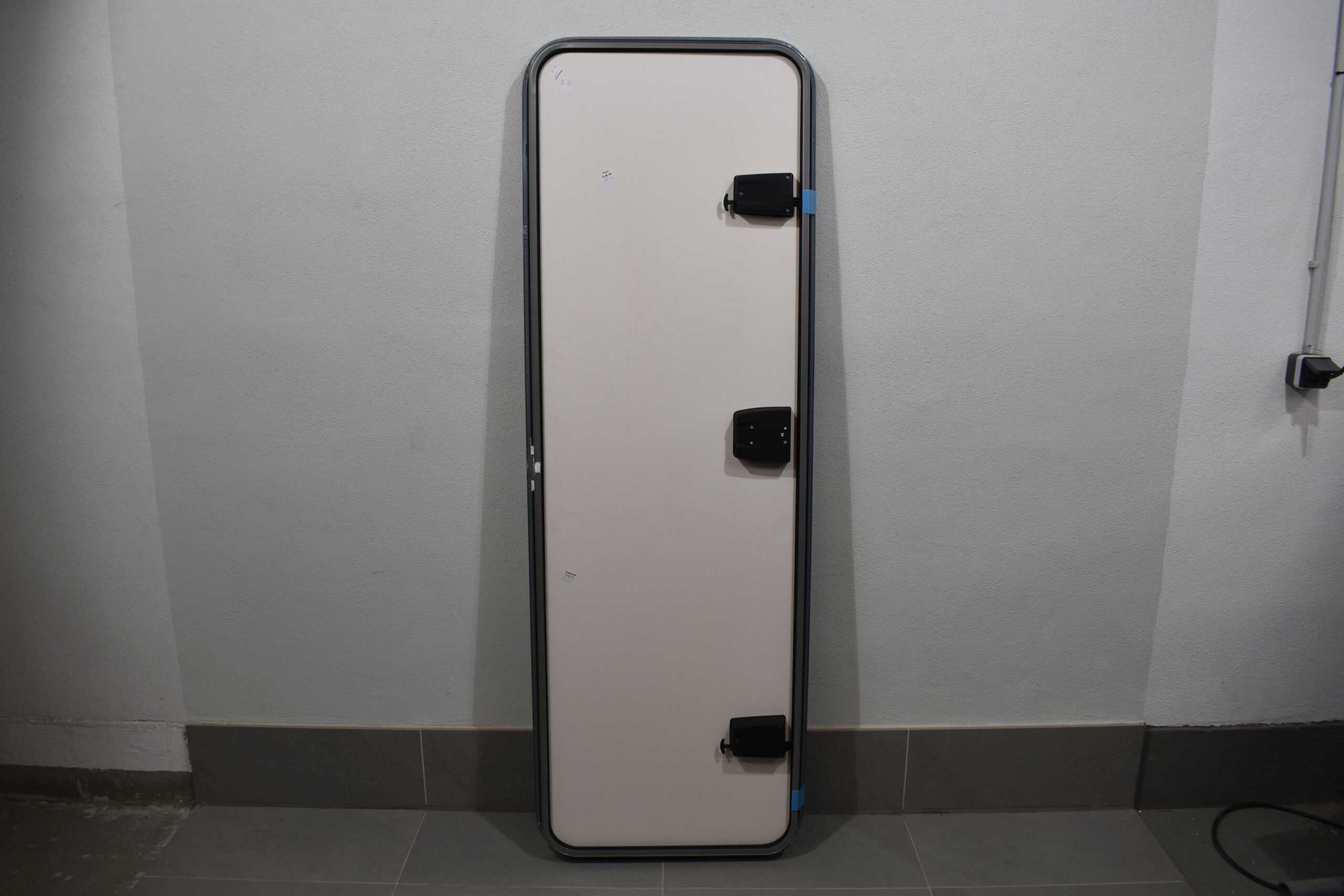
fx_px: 1008
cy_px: 448
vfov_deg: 47.9
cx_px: 672
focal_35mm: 27
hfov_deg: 67.4
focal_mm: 18
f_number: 5.6
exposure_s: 1/125
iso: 320
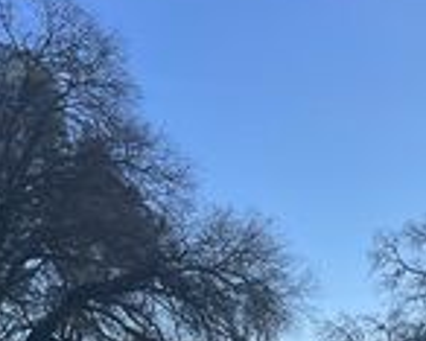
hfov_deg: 19.5
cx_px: 619
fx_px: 1098
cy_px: 503
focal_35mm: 87
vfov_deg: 16.2
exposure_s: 1/6494
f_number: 1.6
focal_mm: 4.2
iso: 32
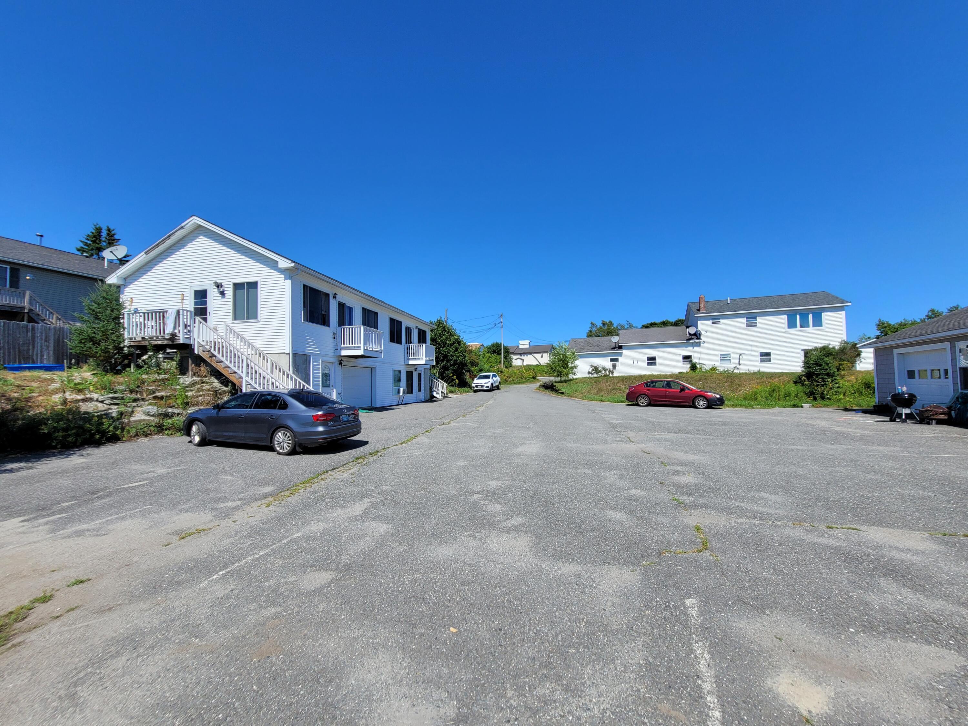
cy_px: 363
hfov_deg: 106.2
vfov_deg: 89.9
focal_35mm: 13
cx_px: 484
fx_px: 364
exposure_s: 1/2099
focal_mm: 2.2
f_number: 2.2
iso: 50
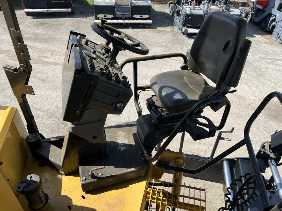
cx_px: 141
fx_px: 212
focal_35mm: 26
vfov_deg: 53.1
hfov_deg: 67.3
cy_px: 106
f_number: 1.5
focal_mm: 5.7
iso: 50
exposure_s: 1/2165
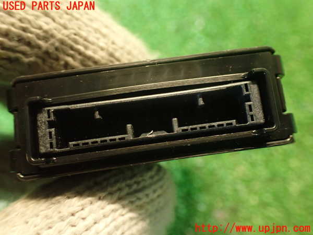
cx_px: 156
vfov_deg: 44.2
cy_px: 118
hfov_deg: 56.8
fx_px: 289
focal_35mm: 32
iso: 500
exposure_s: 1/30
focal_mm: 5.79
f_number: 2.4
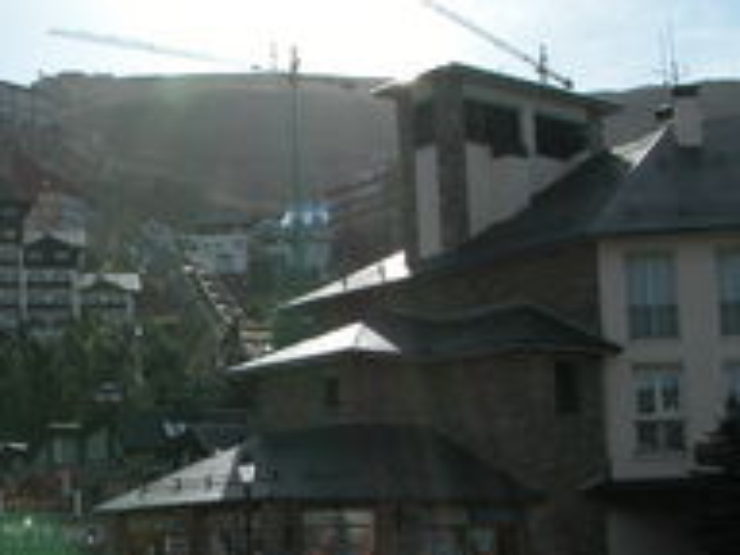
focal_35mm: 73
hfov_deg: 25.9
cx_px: 92
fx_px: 1561
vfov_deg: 20.1
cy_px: 328
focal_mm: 8.9
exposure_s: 1/454
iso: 100
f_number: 8
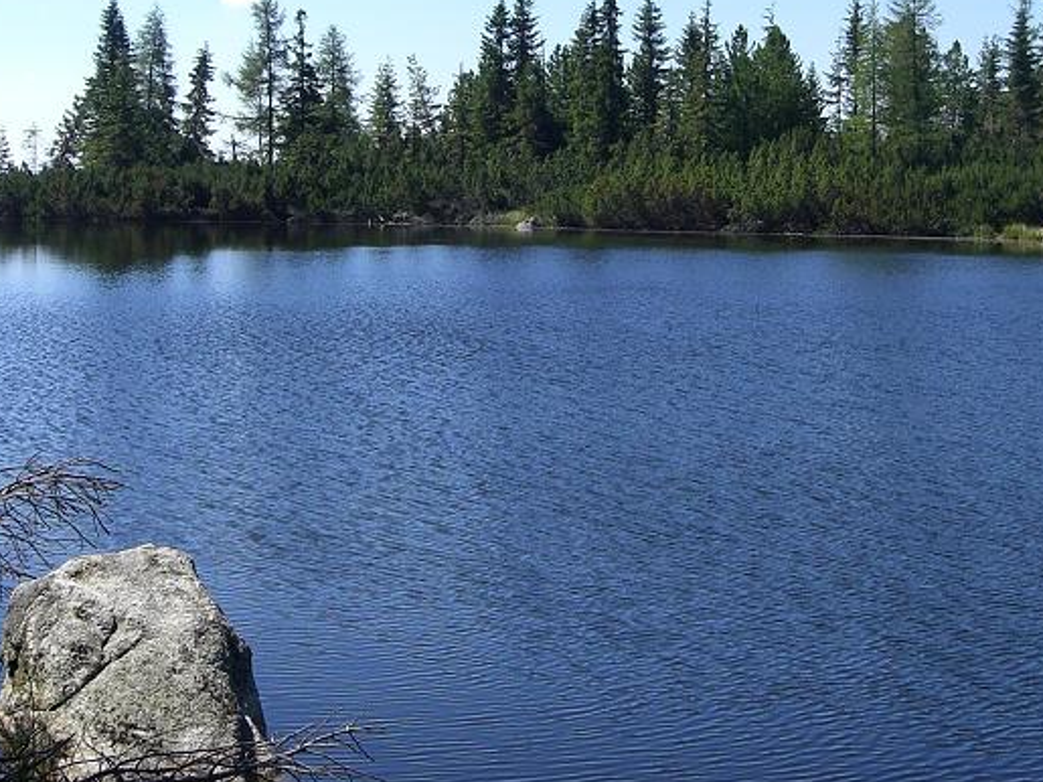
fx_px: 1777
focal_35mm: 59
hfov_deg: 32.7
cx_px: 553
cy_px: 255
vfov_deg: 24.7
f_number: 4.4
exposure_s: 1/500
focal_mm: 6.3
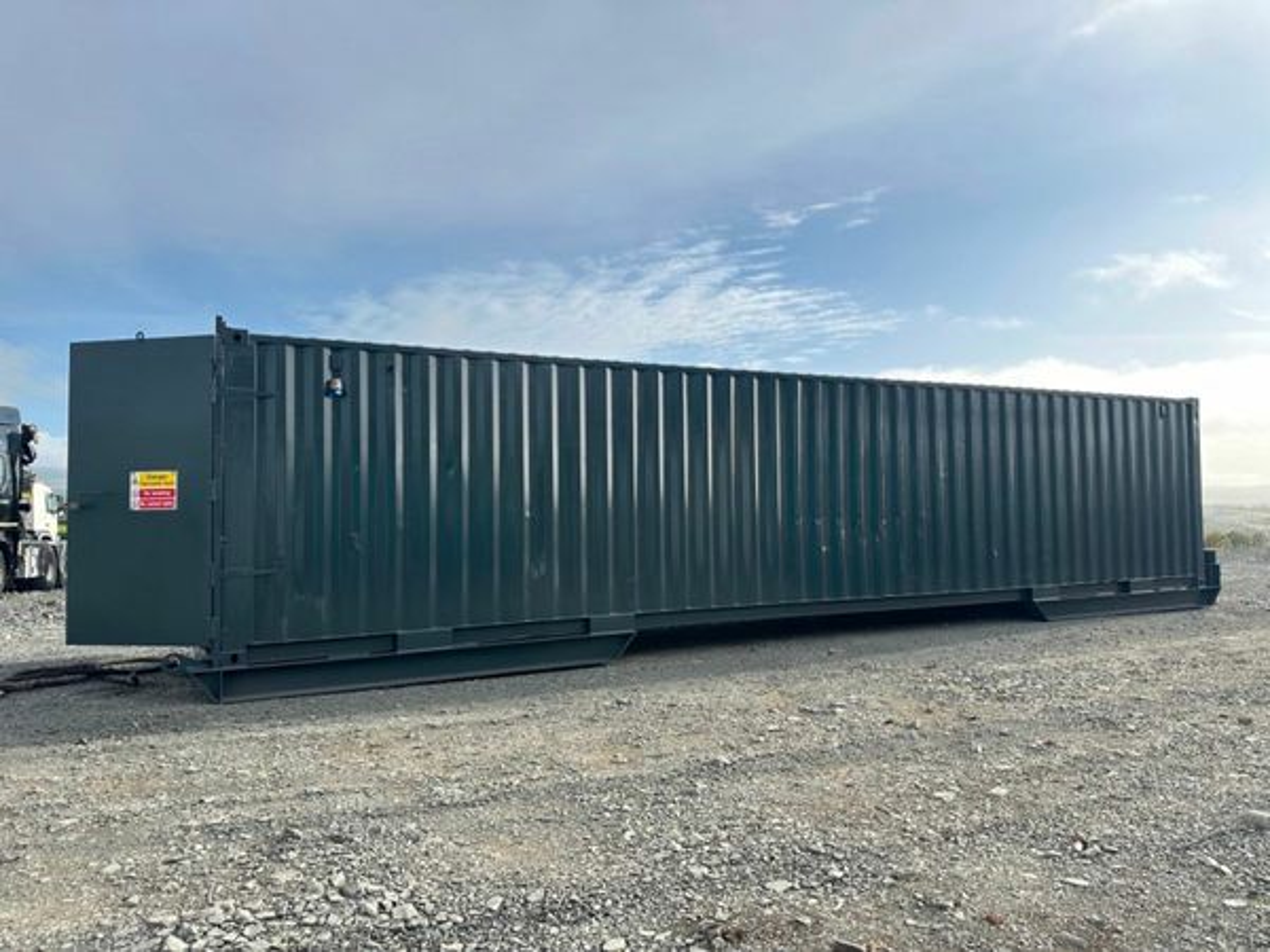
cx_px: 635
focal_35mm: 24
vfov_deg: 56.8
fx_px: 881
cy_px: 476
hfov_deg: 71.6
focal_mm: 6.86
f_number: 1.78
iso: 80
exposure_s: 1/1949
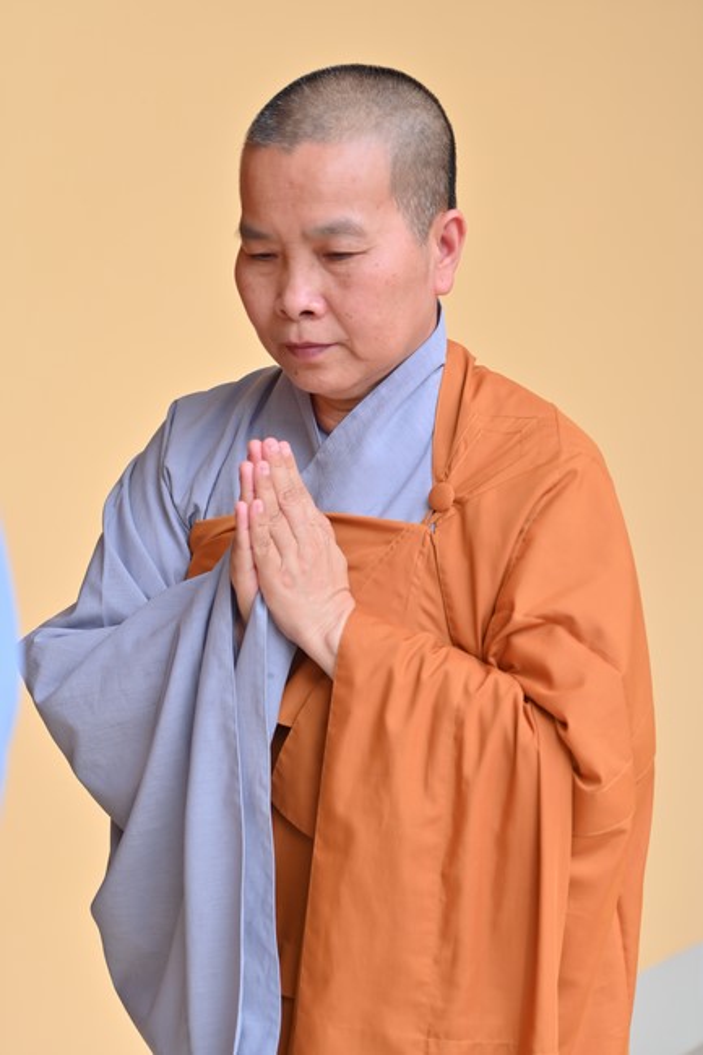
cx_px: 352
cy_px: 528
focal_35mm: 105
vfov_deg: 19.5
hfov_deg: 13.0
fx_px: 3077
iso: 160
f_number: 5
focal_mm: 105
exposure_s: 1/320
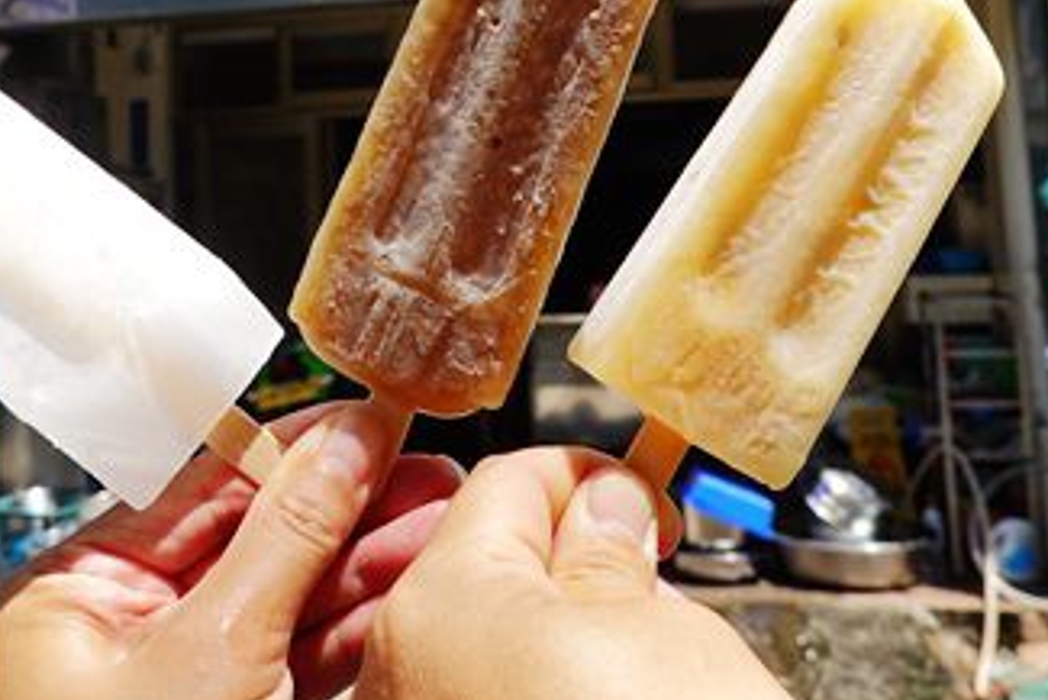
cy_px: 73
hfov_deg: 40.8
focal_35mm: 48
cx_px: 390
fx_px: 1398
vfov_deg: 27.1
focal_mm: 9
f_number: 4
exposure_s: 1/500
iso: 125
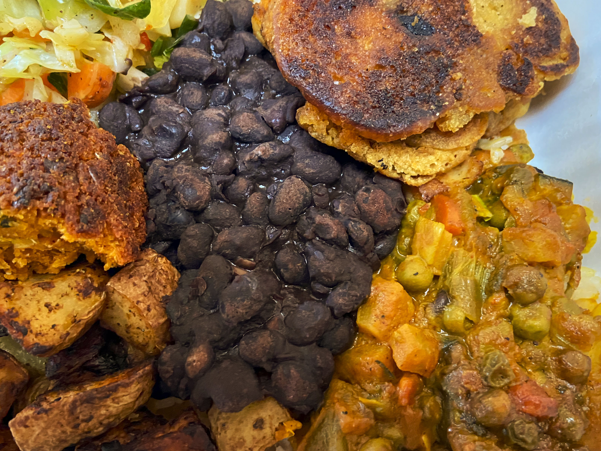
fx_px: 573
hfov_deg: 55.3
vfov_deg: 42.9
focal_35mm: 33
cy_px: 229
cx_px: 274
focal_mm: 4.25
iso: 400
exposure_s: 1/60
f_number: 1.8
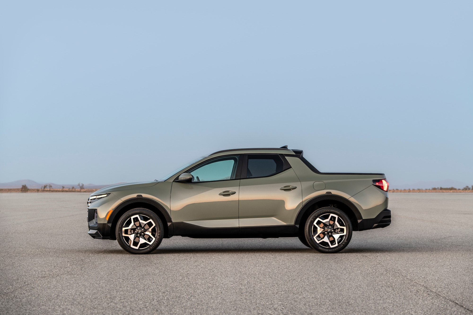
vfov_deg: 13.7
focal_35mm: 100
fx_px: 1314
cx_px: 236
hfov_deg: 20.4
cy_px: 158
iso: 64
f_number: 5
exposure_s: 1/1.25
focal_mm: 100
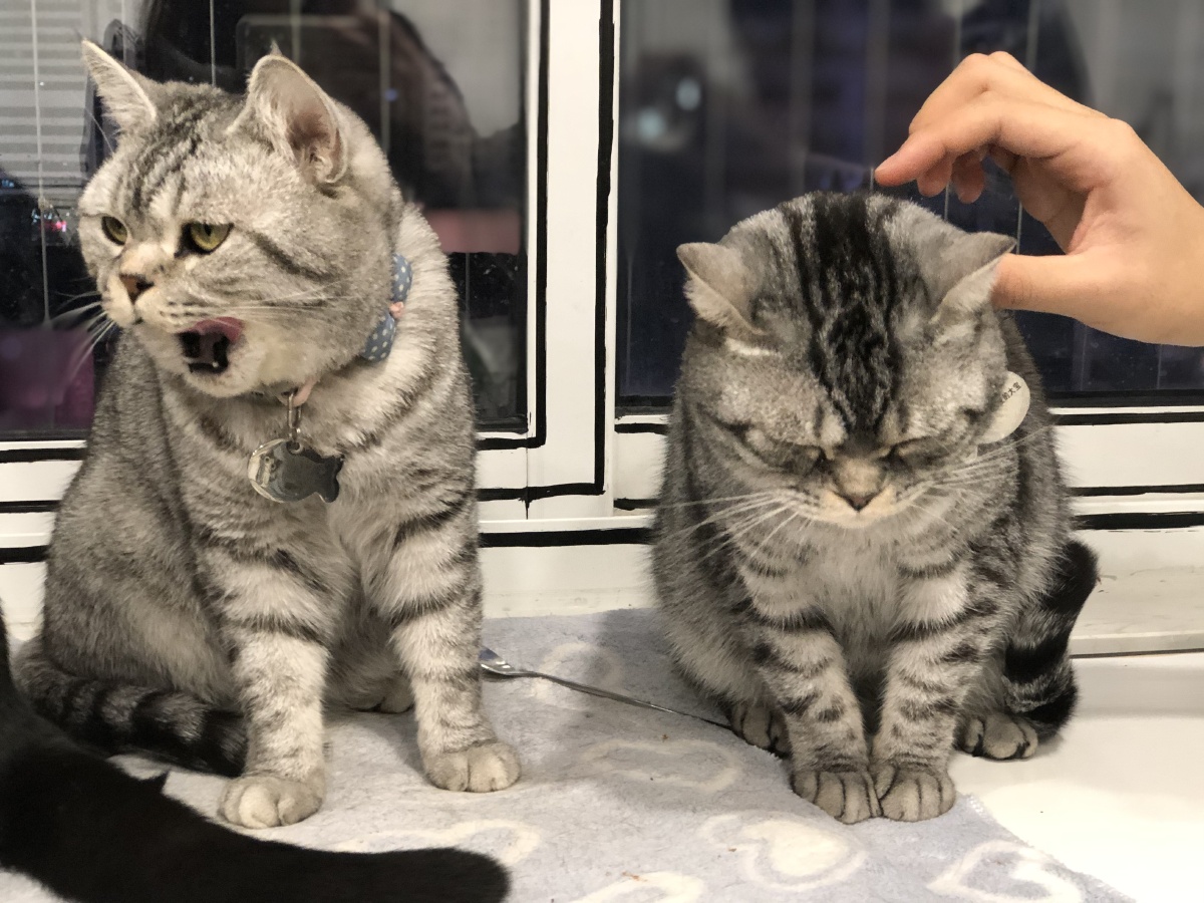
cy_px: 452
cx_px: 602
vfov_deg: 25.7
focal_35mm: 57
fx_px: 1983
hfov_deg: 33.8
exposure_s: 1/33
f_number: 2.8
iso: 320
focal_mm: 6.6
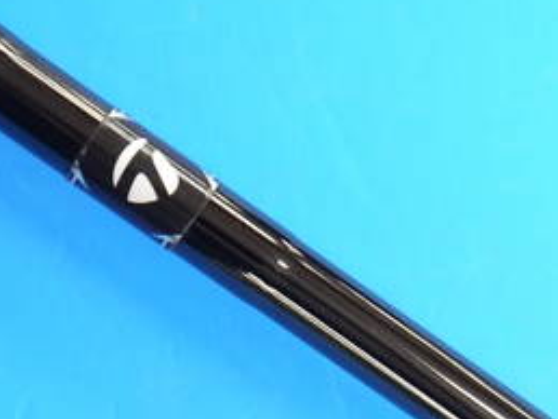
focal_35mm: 124
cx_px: 396
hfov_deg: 15.8
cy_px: 384
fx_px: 2001
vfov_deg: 11.9
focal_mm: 25
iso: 800
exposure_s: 1/100
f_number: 4.6
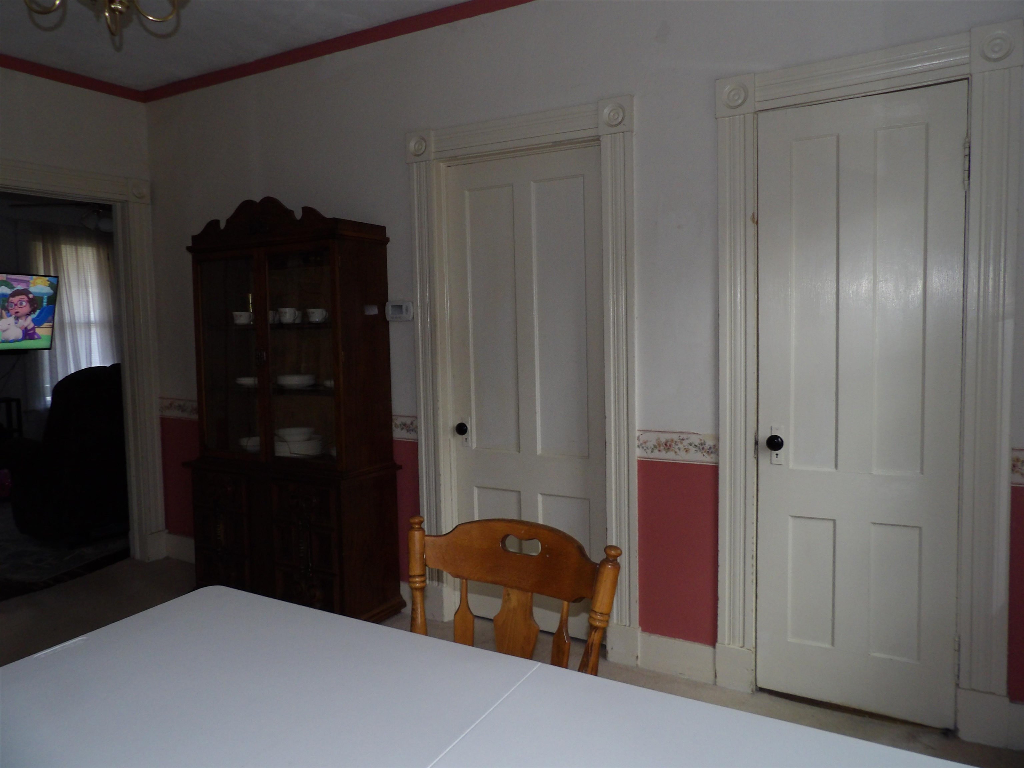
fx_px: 710
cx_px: 512
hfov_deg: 71.6
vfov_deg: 56.8
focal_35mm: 24
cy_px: 384
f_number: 3.2
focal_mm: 4.3
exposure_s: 1/33
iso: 200
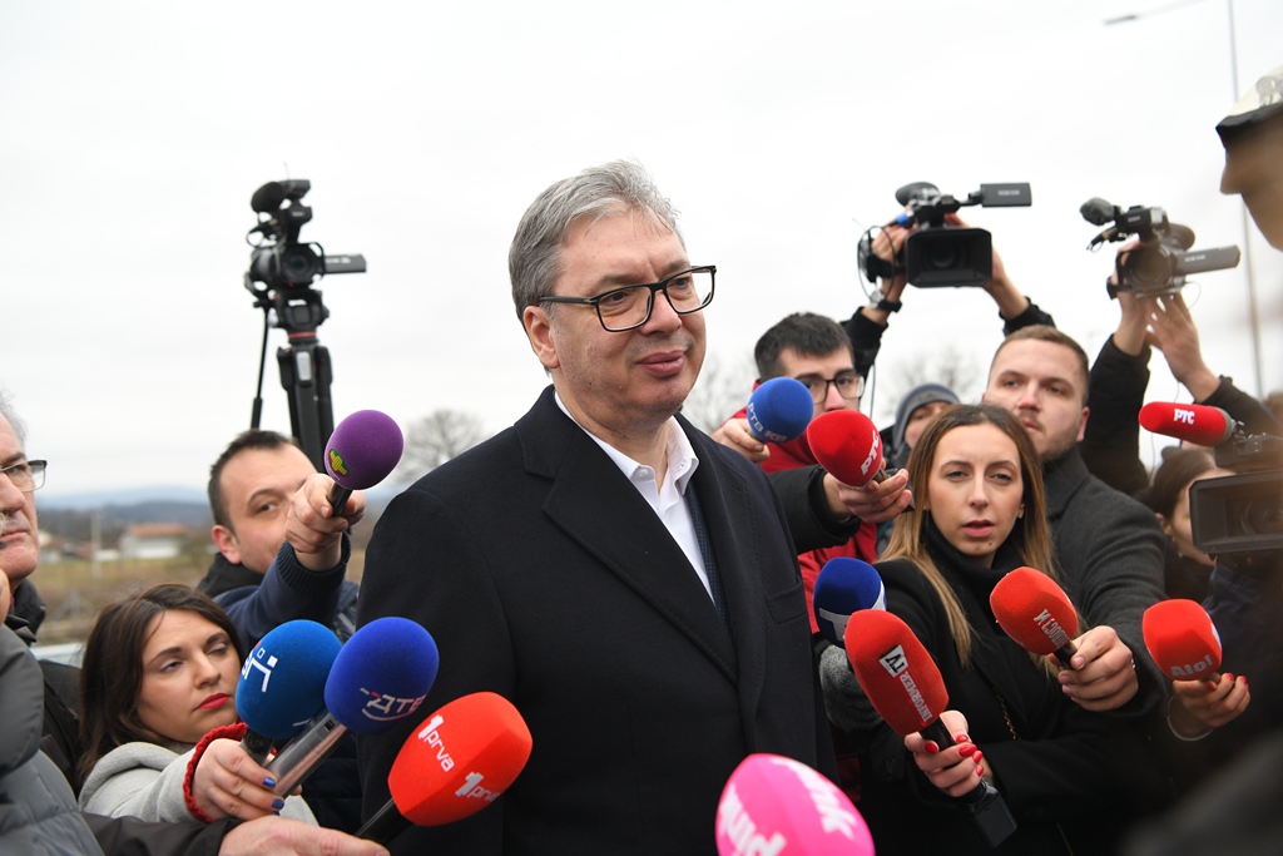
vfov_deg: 33.4
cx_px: 642
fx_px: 1426
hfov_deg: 48.5
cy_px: 428
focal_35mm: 40
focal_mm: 40
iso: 1000
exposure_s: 1/500
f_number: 4
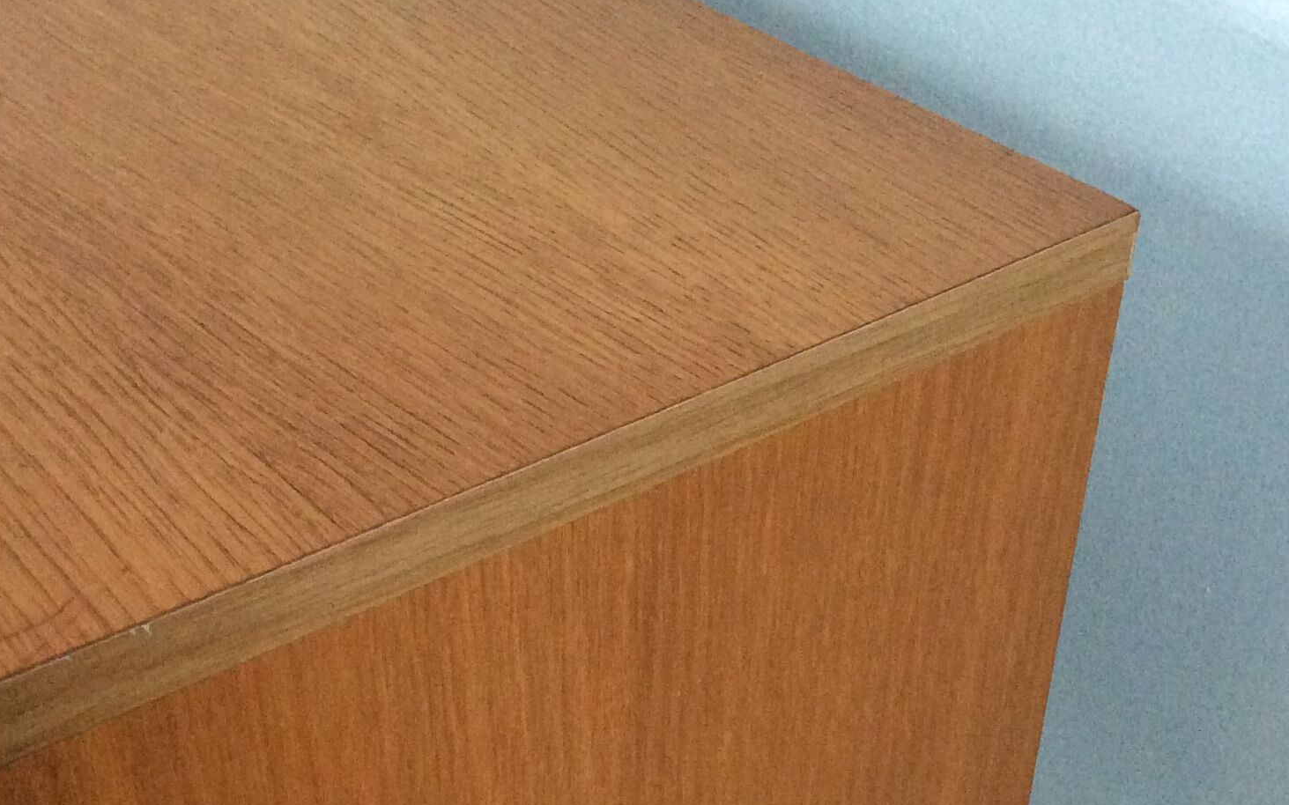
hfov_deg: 33.9
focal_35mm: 60
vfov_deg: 21.1
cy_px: 738
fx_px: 2108
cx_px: 535
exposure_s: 1/25
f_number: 2.4
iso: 250
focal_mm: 3.3
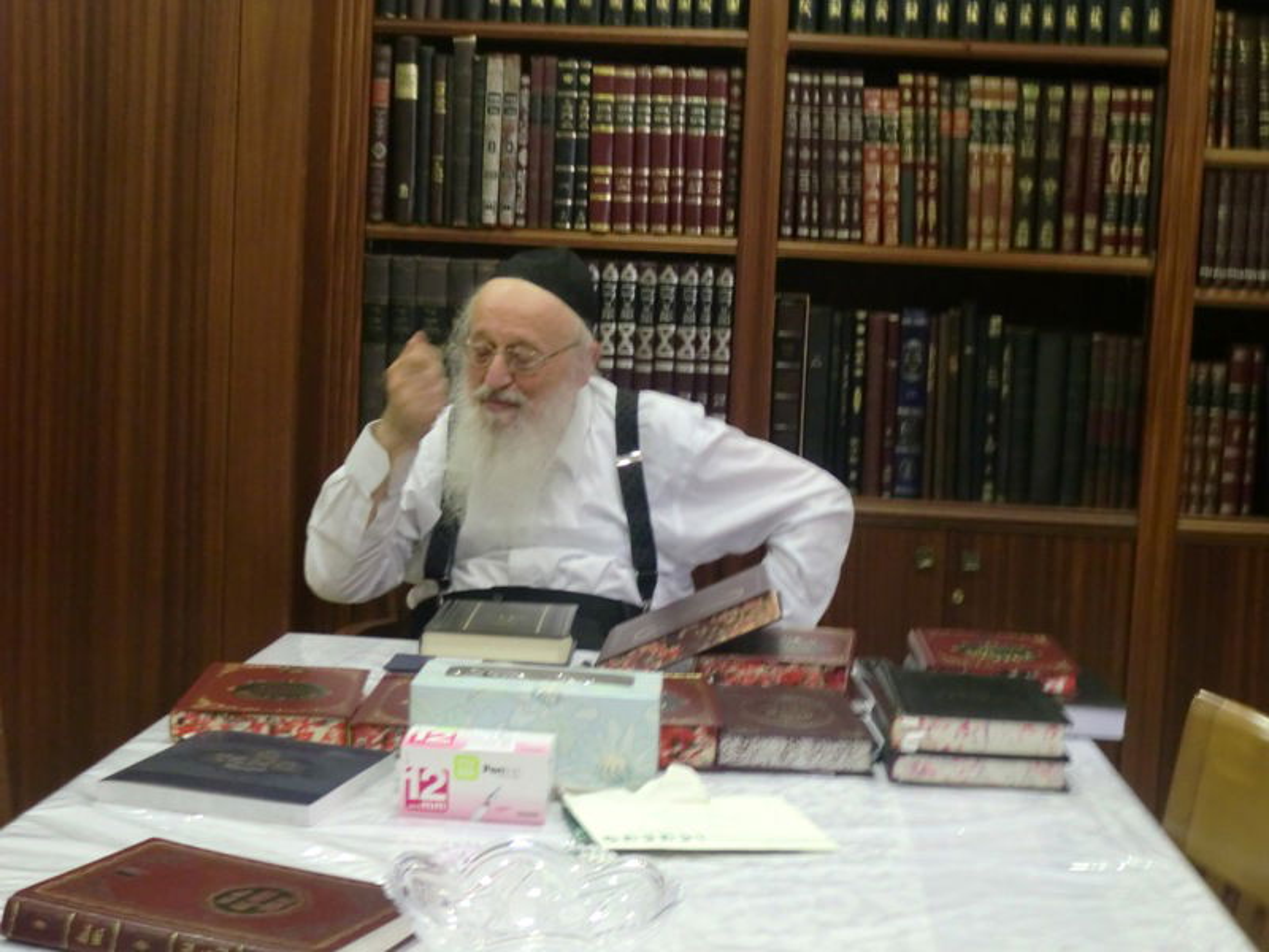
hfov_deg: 37.5
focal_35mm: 51
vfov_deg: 28.6
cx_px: 634
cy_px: 476
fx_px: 1870
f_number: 3.8
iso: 400
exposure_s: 1/25
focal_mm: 9.4
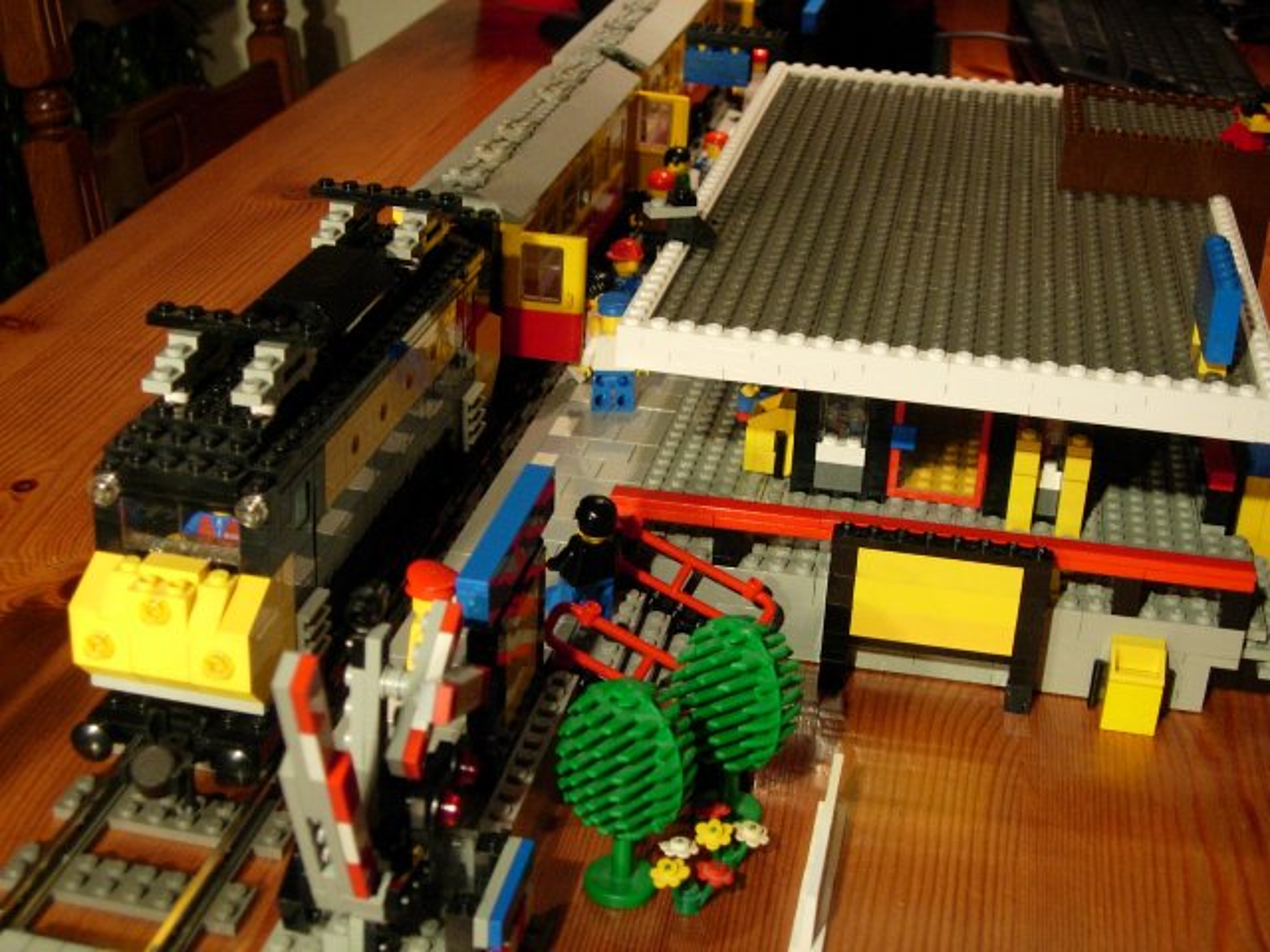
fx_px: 1871
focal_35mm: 51
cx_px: 635
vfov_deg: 28.6
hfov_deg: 37.5
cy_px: 476
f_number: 3.2
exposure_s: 1/33.9
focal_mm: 10.6
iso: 200
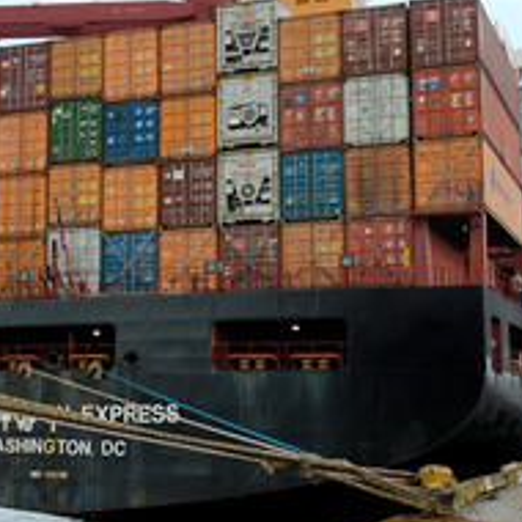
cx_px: 190
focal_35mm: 70
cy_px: 217
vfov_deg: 24.6
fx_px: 1194
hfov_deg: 24.6
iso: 100
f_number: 5.6
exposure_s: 1/50
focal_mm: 26
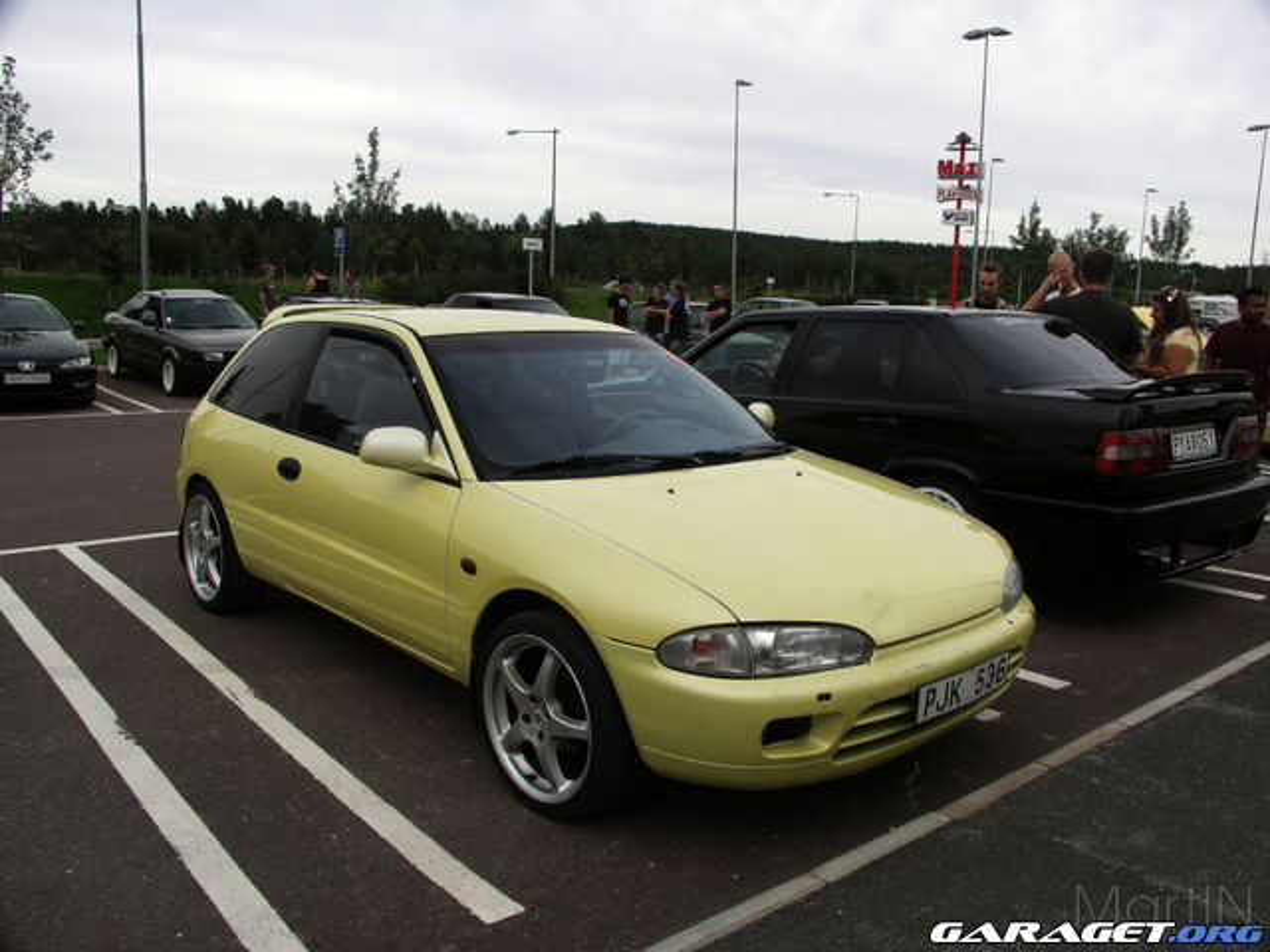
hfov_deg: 61.7
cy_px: 476
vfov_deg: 48.2
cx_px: 635
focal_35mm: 29
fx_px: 1064
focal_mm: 7.6
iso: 50
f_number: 4.5
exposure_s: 1/160
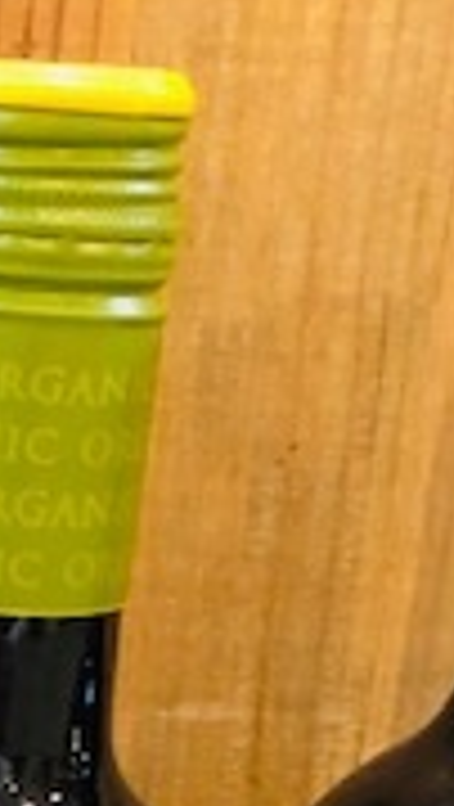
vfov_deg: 18.2
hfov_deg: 10.4
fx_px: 2327
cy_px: 1067
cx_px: -409
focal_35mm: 109
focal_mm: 3.99
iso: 100
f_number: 1.8
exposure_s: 1/9
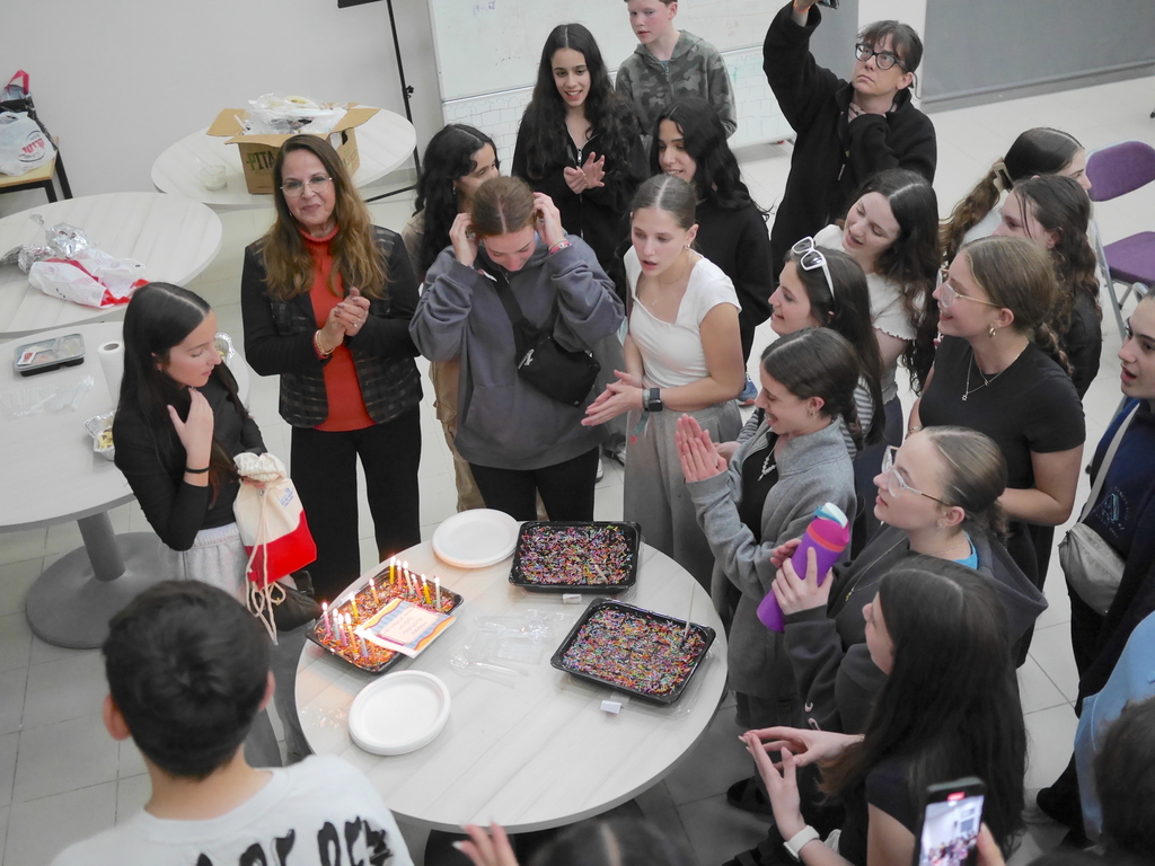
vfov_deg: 36.0
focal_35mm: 40
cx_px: 578
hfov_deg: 46.8
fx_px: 1335
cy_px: 433
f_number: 2
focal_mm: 20
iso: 1600
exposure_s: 1/500
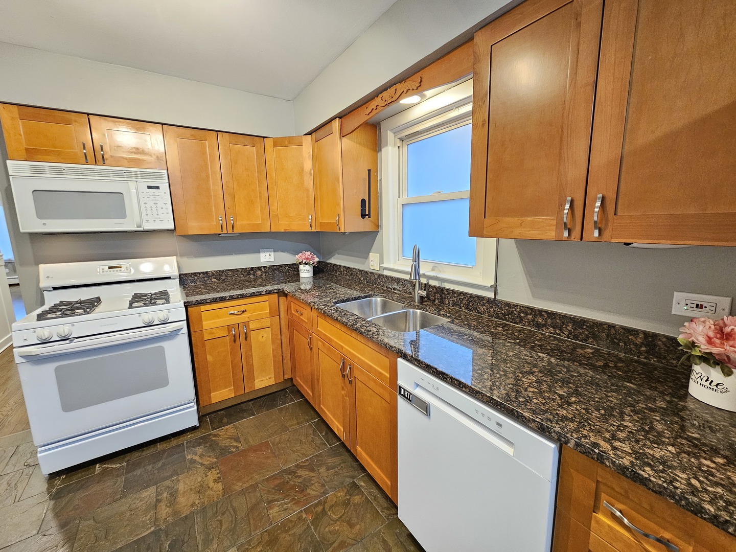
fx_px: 276
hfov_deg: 106.2
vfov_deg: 89.9
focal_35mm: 13
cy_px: 276
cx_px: 368
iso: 800
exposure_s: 1/24
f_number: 2.2
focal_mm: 2.2
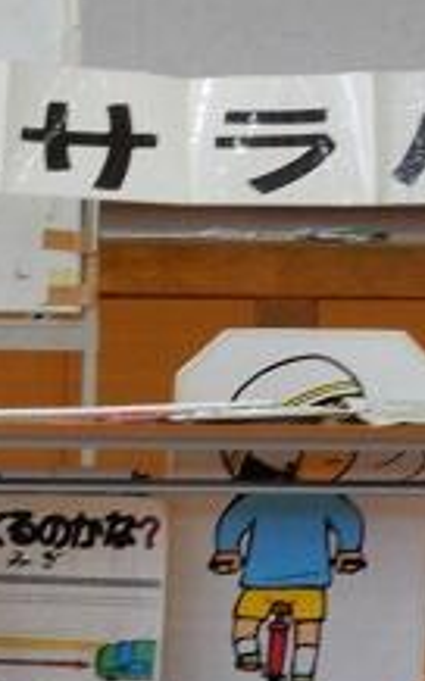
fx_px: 8035
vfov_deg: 4.9
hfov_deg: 3.0
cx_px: -19
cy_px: 275
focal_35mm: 433
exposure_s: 1/25
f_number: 6
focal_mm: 24.7
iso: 400
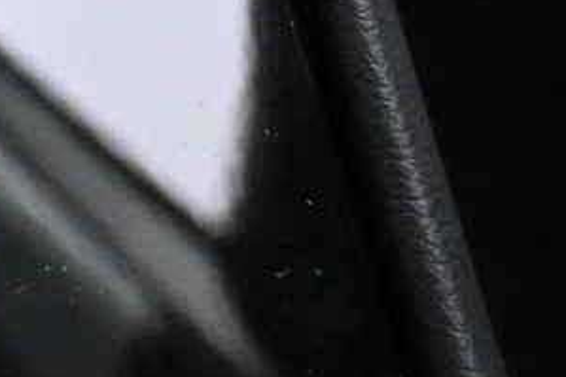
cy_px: -623
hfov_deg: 11.2
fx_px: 2488
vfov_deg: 7.8
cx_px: -733
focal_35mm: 158
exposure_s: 1/30
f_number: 3.8
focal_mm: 19.5
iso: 6400
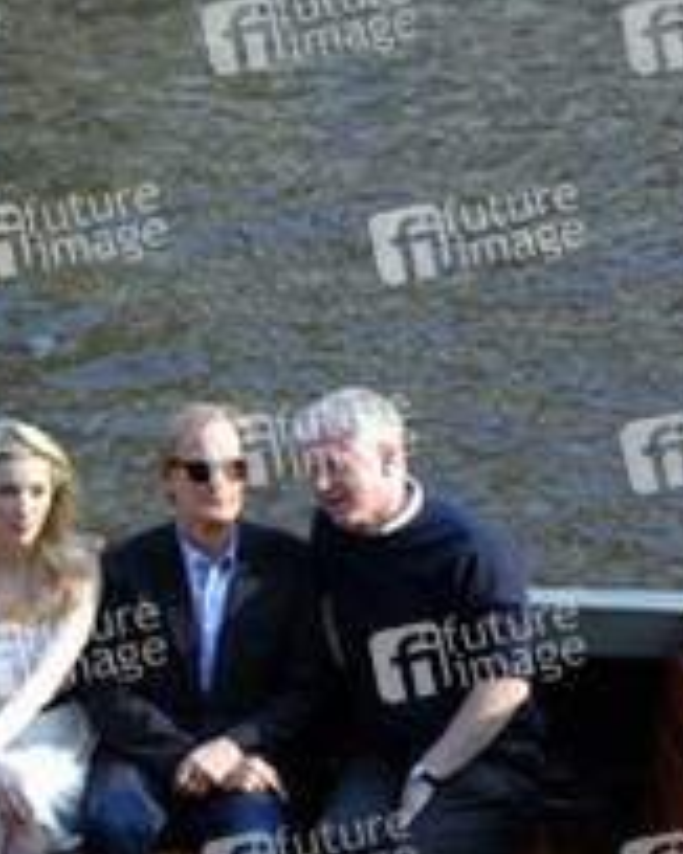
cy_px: 548
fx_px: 3919
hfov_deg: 9.9
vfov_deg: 12.4
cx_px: -59
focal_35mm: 155
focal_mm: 50
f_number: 5.6
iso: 320
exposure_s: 1/400
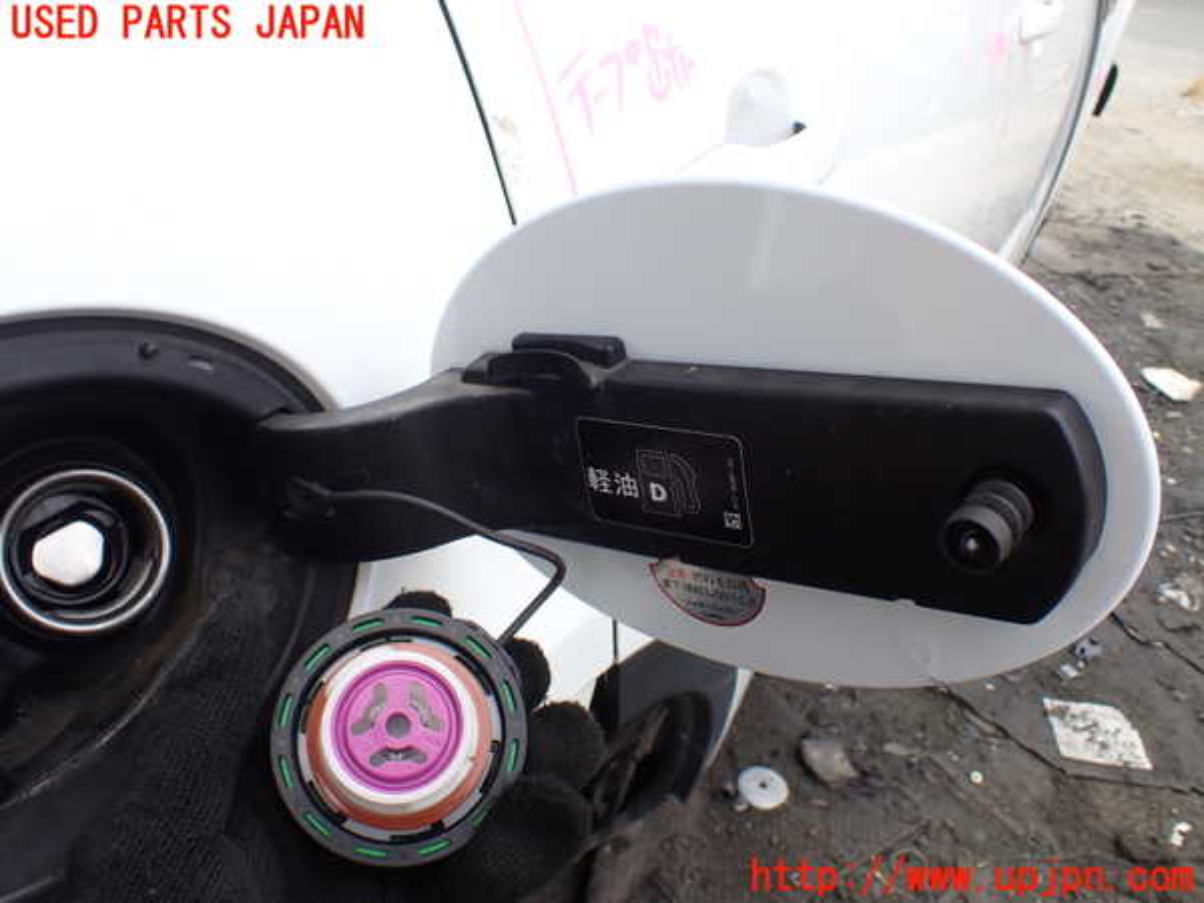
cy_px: 452
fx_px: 1043
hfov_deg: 60.0
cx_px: 602
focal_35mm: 30
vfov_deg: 46.8
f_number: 3.2
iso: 100
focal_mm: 5.4
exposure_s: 1/160
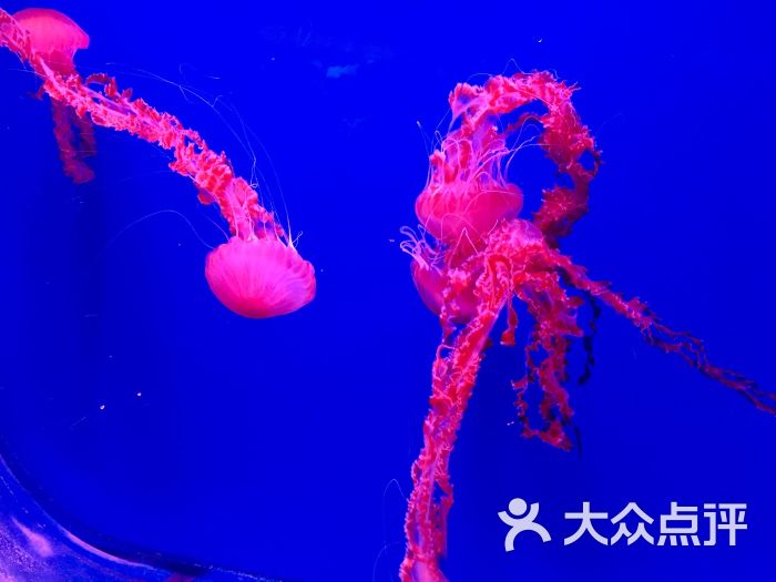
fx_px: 650
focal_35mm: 29
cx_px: 388
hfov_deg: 61.7
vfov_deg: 48.2
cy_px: 291
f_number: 2.2
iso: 200
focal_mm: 4.15
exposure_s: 1/20
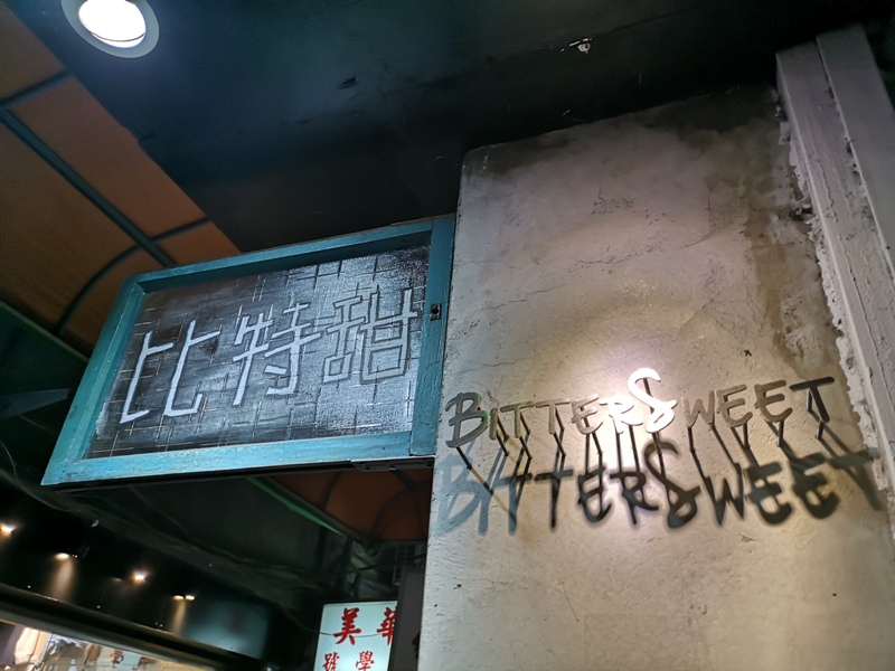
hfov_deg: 65.3
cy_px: 336
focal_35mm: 27
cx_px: 448
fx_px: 698
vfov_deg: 51.4
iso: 64
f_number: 1.8
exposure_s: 1/60
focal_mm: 3.95
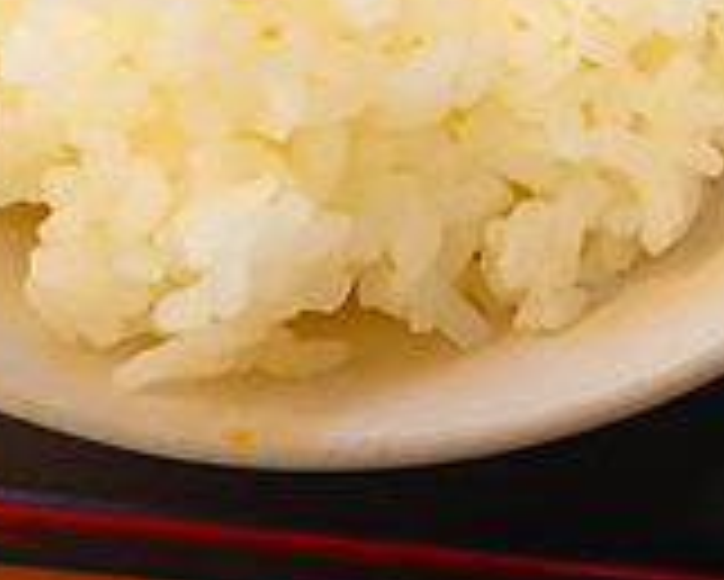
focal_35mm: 102
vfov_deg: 14.2
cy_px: -283
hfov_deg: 17.4
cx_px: 994
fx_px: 2187
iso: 125
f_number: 2.2
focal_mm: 5.05
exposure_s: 1/60
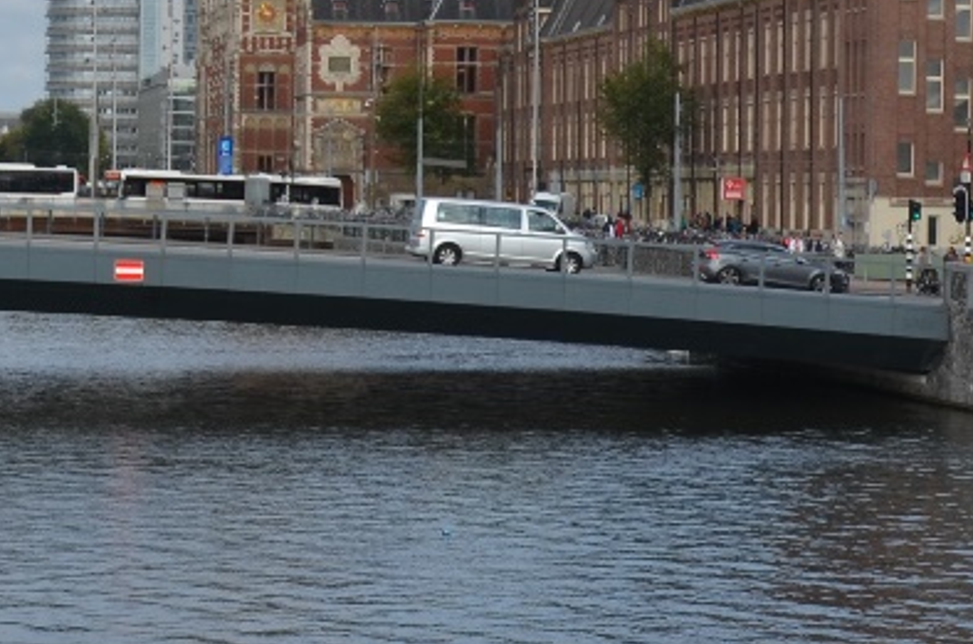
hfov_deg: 15.6
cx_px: -109
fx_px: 3453
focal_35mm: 128
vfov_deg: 10.6
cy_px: 85
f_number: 8
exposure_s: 1/250
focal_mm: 21
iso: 125
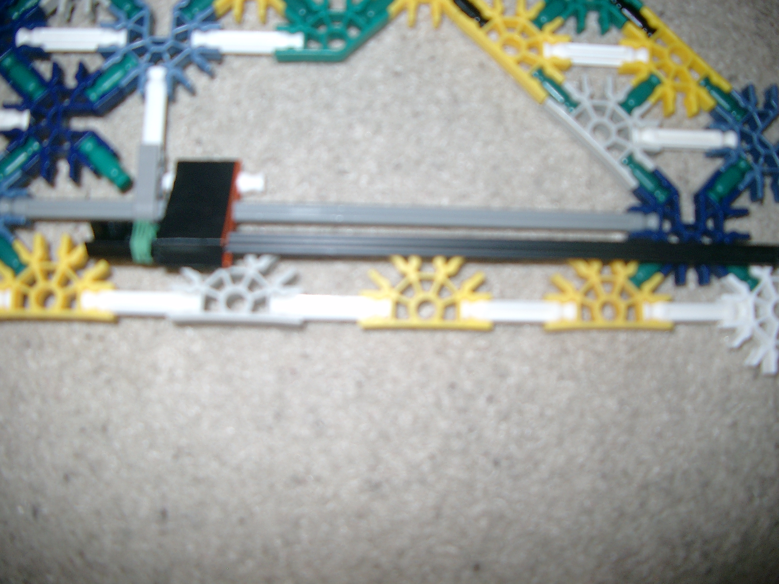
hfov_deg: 50.1
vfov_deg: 38.7
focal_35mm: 37
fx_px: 833
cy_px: 292
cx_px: 390
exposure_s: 1/60
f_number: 2.6
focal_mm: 7.6
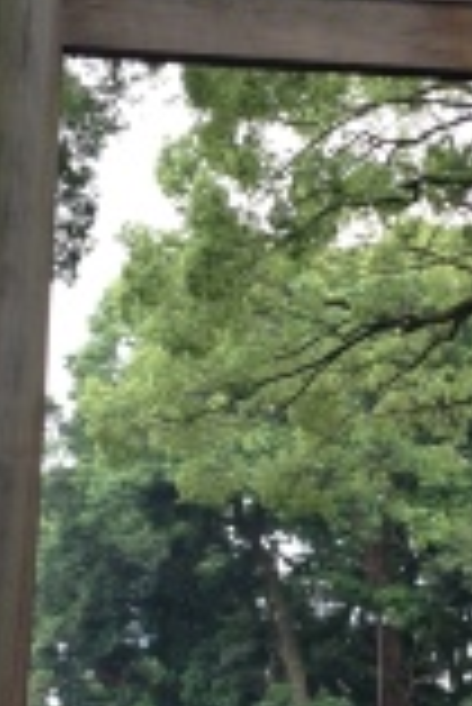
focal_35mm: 116
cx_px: 380
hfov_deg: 11.8
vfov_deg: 17.6
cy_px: 427
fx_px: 2276
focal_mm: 4.28
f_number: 2.4
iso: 50
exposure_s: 1/120
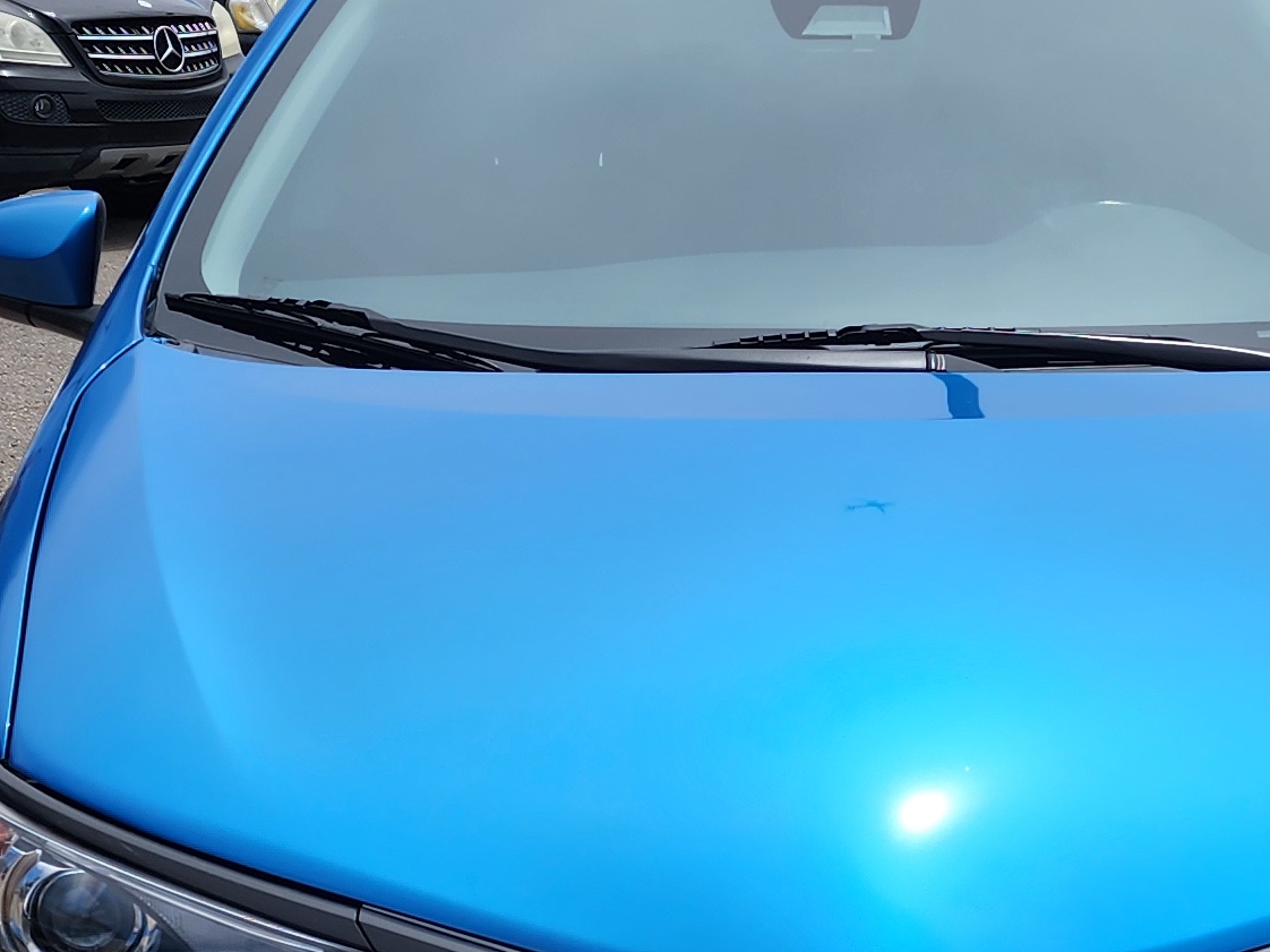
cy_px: 842
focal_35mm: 82
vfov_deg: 17.7
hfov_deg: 23.8
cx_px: 710
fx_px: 3008
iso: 12
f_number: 1.8
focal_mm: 6.4
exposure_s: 1/1208
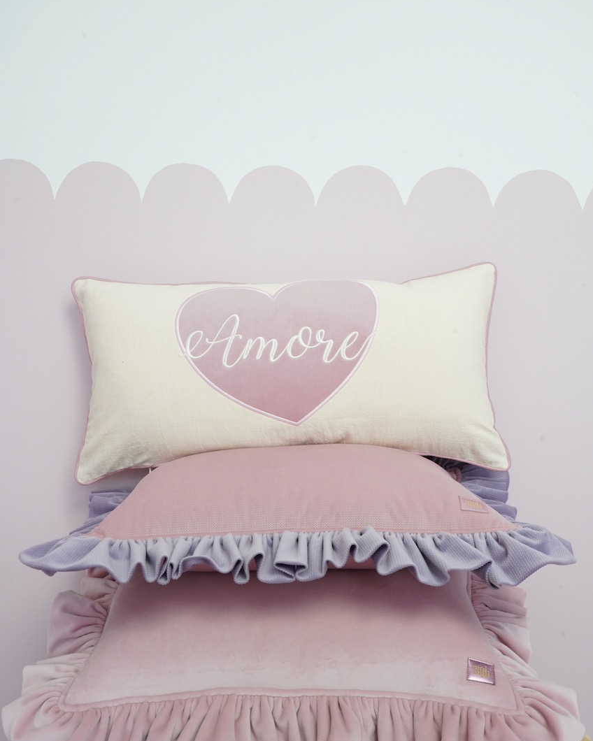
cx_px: 298
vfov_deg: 52.7
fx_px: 746
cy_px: 422
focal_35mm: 34
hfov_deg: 43.4
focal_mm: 30
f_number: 16
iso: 1000
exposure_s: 1/4
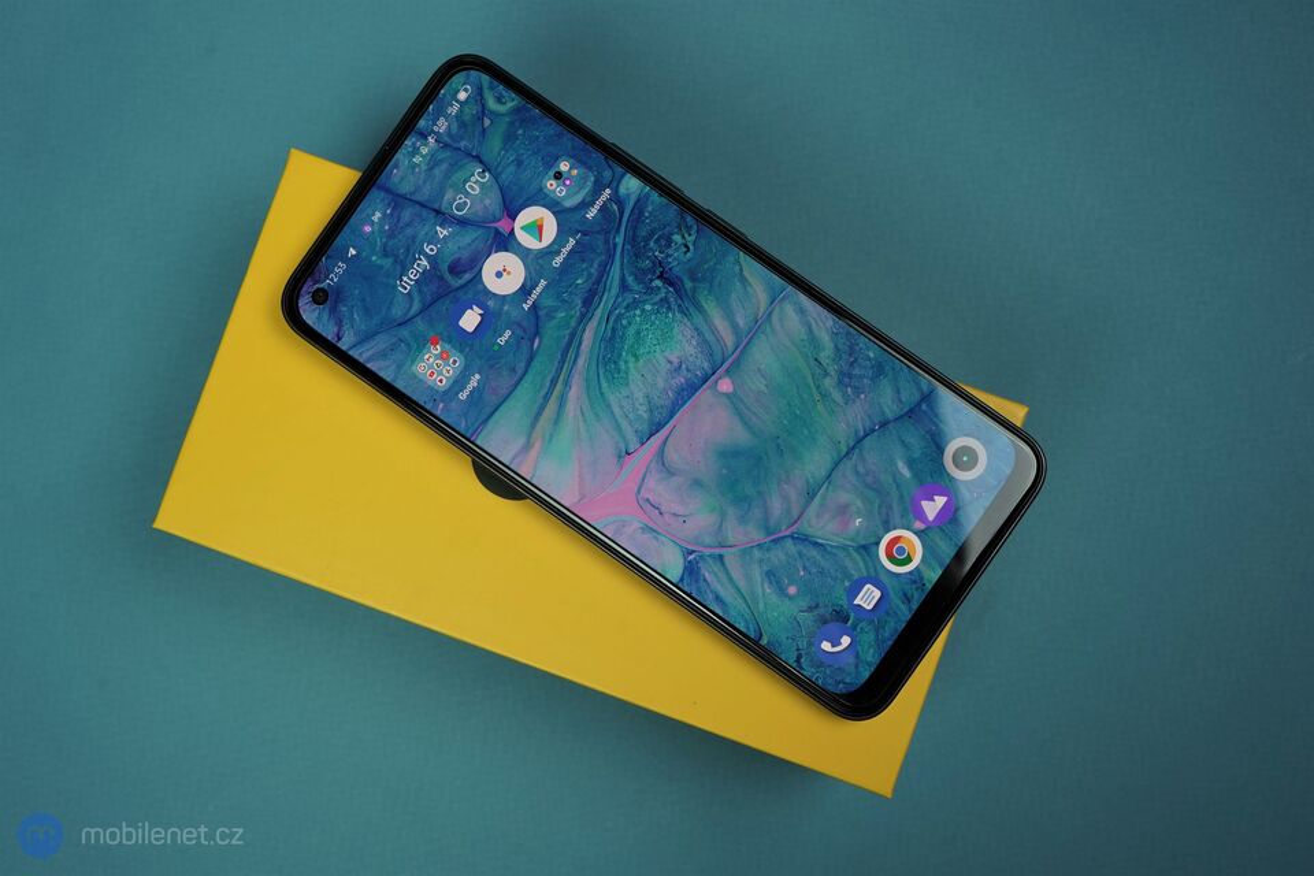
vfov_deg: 32.6
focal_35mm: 41
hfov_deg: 47.4
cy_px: 438
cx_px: 657
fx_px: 1496
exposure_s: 1/160
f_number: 8
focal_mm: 41
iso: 1000
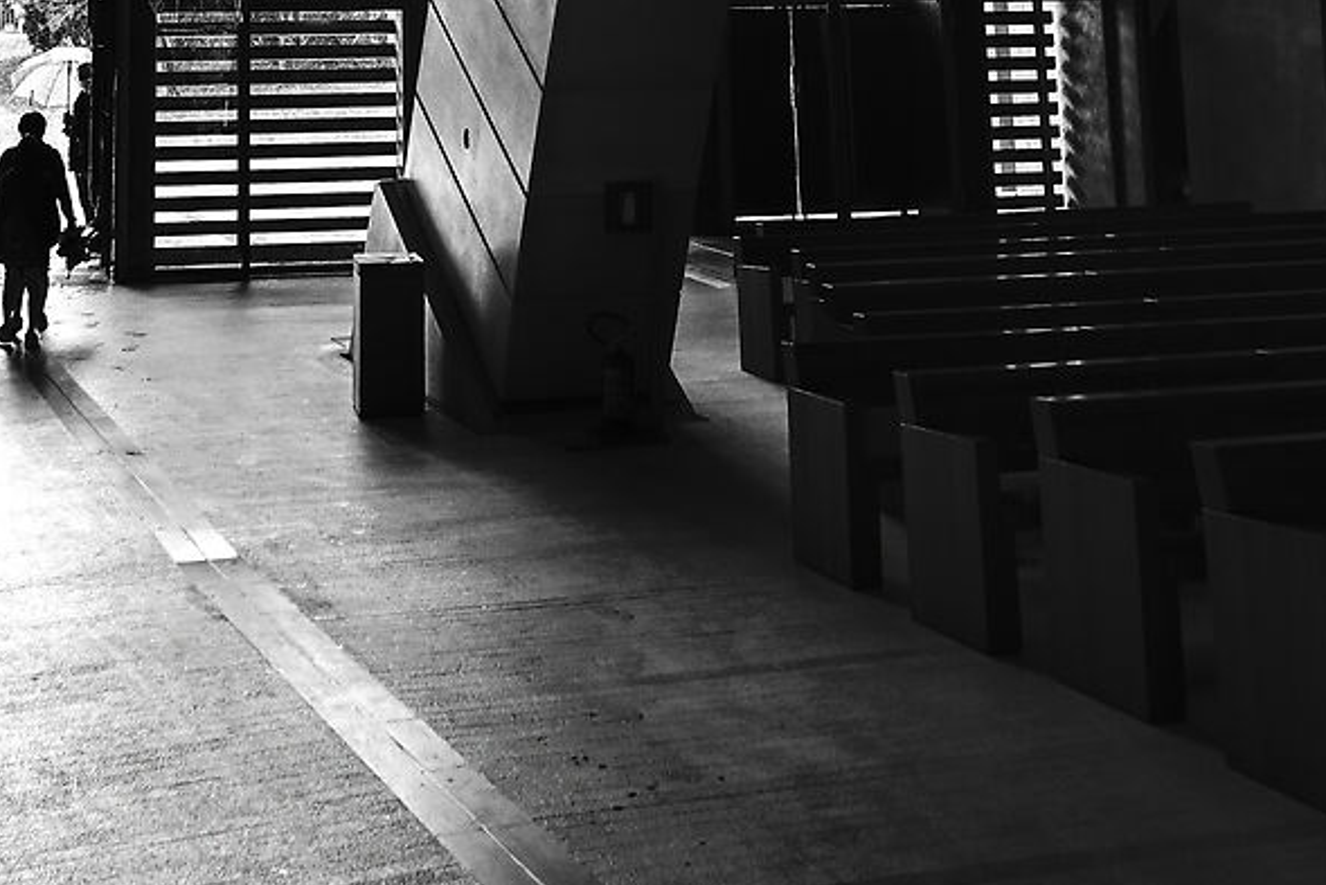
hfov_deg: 35.0
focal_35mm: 57
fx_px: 2100
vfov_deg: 21.5
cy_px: -270
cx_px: 547
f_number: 4
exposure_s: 1/400
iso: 560
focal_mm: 14
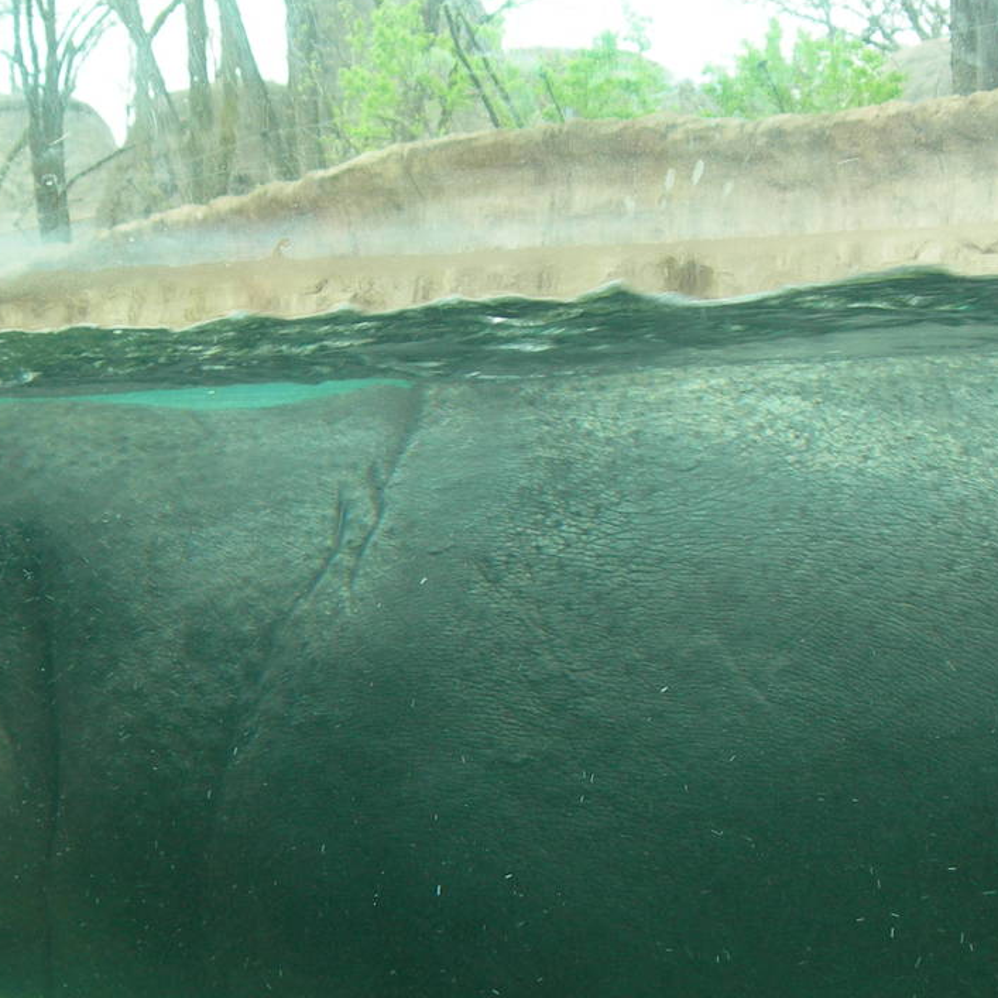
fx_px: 2479
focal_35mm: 76
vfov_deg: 22.6
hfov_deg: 22.7
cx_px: 384
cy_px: 693
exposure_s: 1/61.1
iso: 50
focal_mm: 7.8
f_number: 2.8
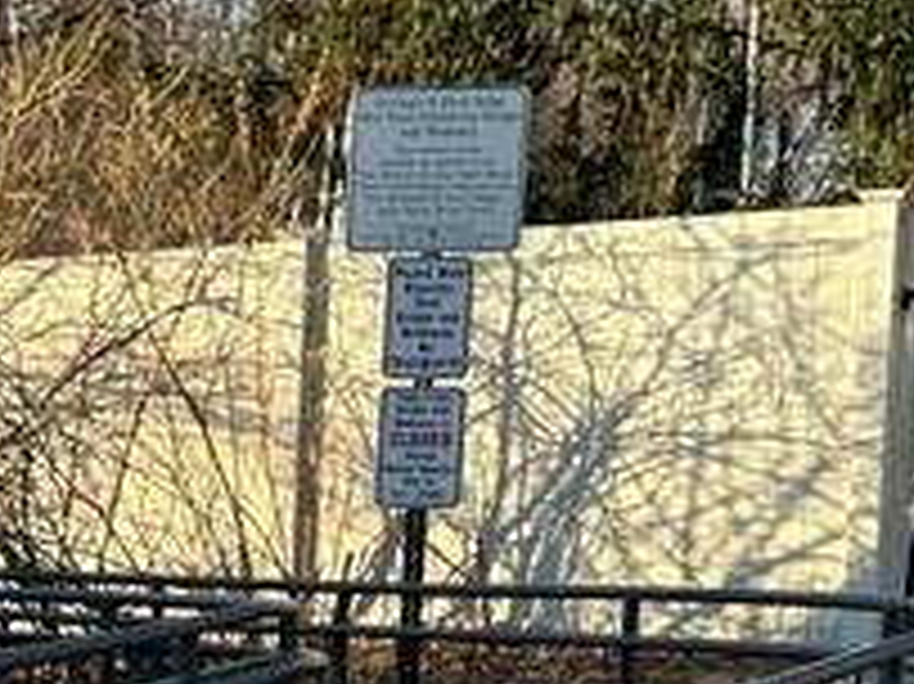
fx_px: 3193
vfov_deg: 12.0
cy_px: 747
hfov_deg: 14.4
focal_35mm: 121
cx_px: -707
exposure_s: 1/864
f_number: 1.78
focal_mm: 6.86
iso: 80
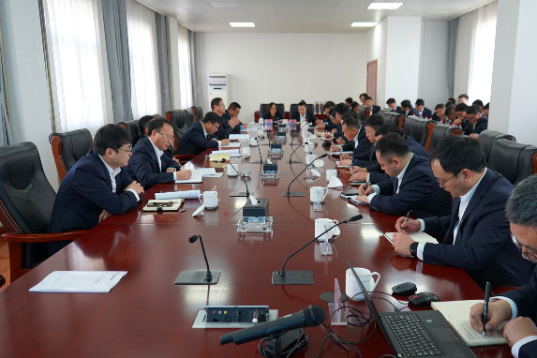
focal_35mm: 33
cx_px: 302
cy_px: 207
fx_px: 492
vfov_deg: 39.9
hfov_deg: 57.1
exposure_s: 1/160
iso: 2500
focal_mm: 28
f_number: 4
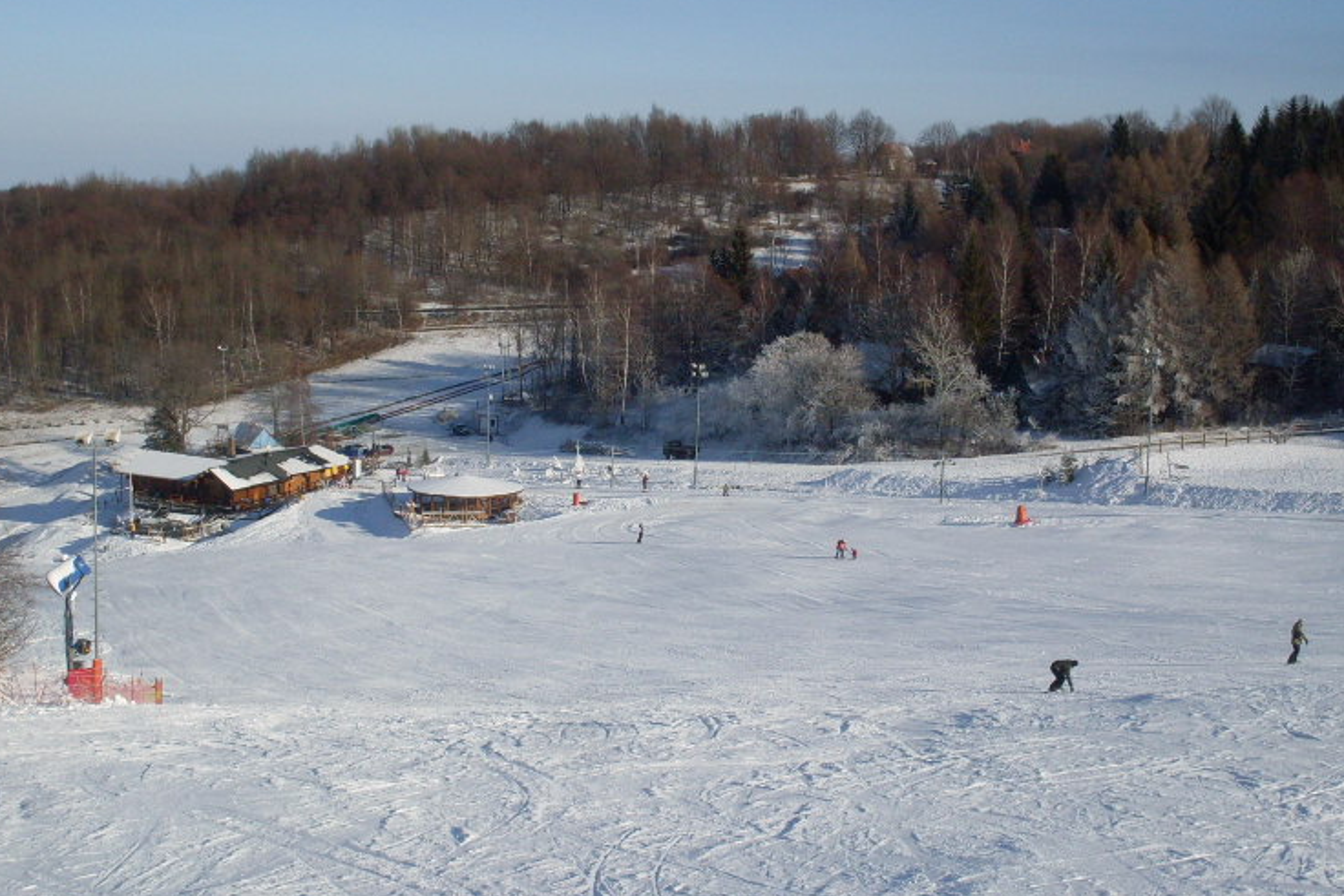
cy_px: 454
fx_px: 2054
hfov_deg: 36.2
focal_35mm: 55
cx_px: 592
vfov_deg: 24.6
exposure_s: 1/350
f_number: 8.4
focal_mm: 6.3
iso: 80
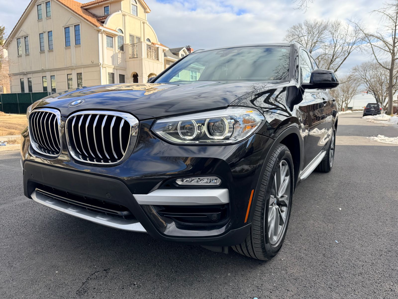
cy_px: 150
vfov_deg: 56.8
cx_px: 199
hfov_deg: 71.6
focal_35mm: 24
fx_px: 276
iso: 100
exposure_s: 1/2053
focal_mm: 6.76
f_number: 1.78
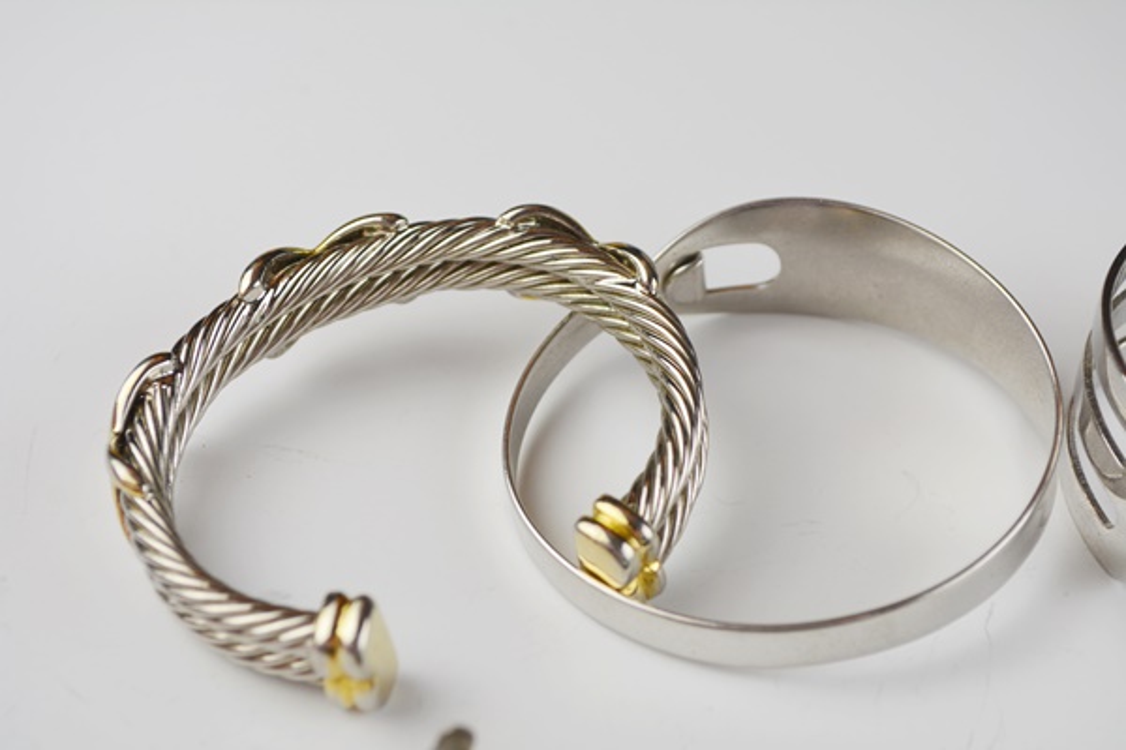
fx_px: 2158
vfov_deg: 19.7
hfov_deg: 29.2
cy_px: 375
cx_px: 563
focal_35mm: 69
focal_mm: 46
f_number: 7.1
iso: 200
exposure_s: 1/200
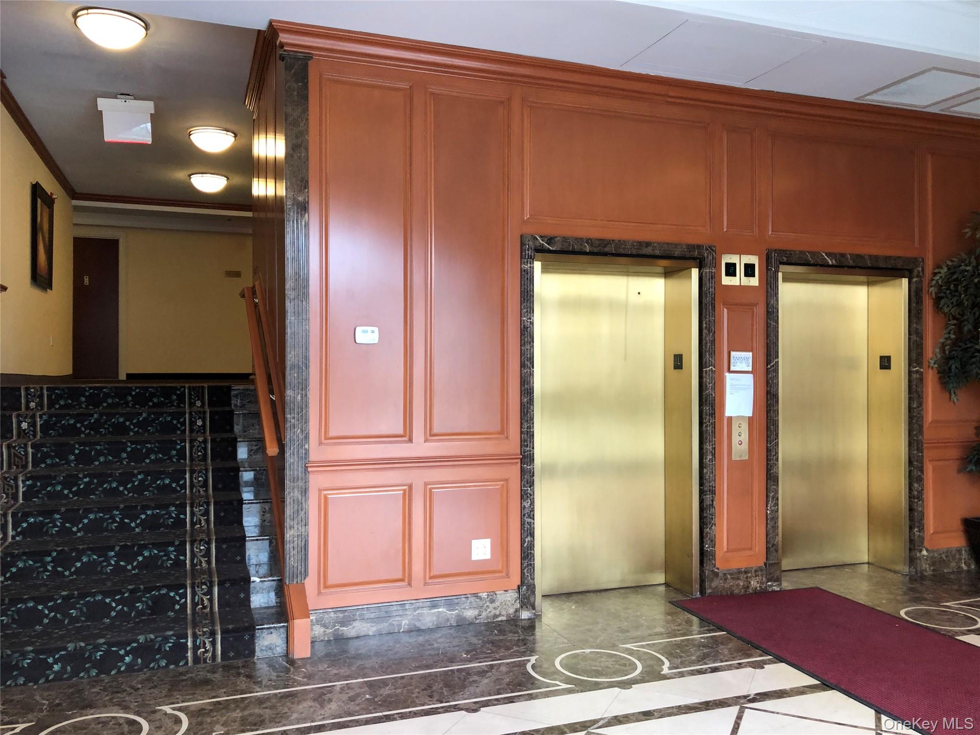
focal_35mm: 28
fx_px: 793
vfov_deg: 49.7
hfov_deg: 63.4
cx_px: 490
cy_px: 368
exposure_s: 1/30
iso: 32
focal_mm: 3.99
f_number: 1.8
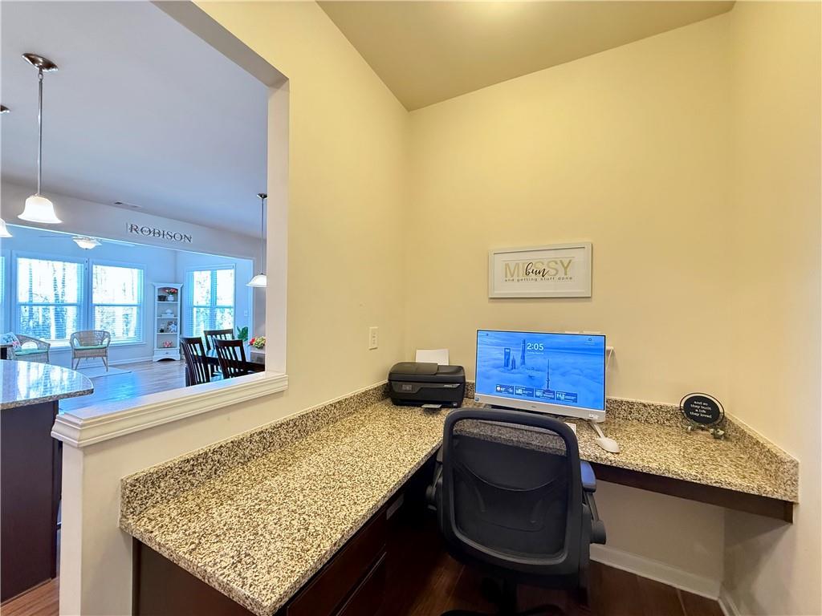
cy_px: 308
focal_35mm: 14
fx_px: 332
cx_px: 411
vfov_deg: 85.7
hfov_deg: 102.1
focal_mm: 2.22
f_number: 2.2
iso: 640
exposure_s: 1/60
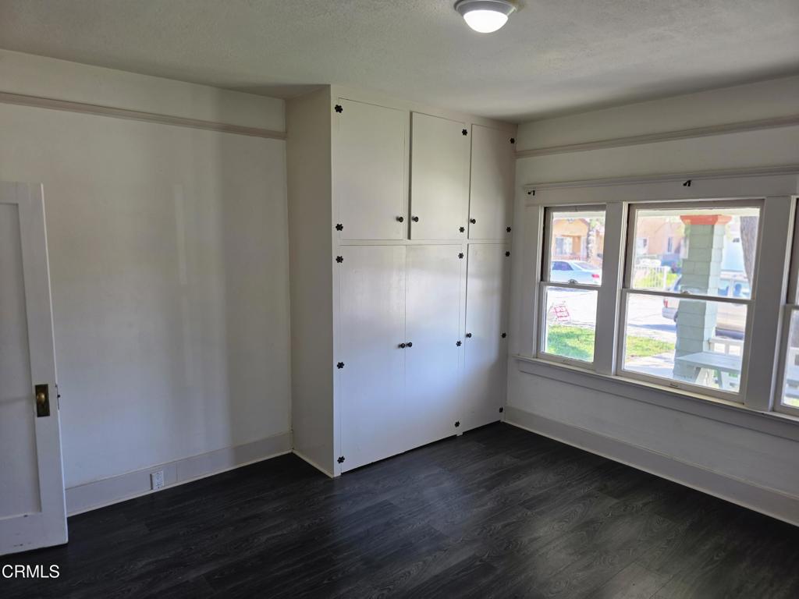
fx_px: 531
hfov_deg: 73.9
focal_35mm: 23
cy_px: 300
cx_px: 400
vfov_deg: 58.9
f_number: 1.7
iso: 64
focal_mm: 6.3
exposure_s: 1/120
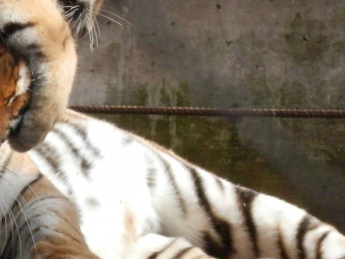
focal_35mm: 1108
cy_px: -28
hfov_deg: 1.8
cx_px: -81
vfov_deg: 1.3
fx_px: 11049
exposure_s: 1/500
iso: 320
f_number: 6.9
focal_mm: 78.6
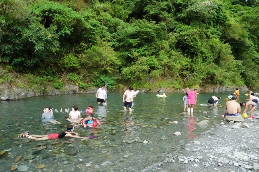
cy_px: 86
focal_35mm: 24
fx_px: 173
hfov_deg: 73.8
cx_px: 130
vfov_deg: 53.1
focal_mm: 9
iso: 8000
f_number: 8
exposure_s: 1/1600
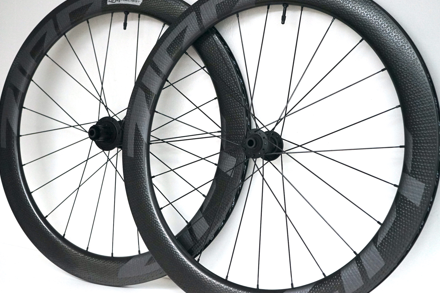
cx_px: 222
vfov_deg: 23.8
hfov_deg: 35.1
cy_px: 138
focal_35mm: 57
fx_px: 697
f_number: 5
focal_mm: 53
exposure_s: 1/160
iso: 3200
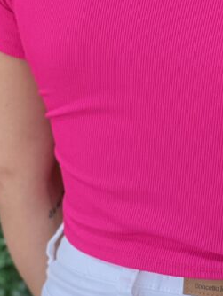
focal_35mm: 215
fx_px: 1844
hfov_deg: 6.9
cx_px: 203
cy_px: -30
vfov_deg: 9.1
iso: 160
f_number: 2.8
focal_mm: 9
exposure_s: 1/60
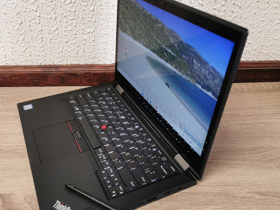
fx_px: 267
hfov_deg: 54.9
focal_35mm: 33
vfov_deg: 43.0
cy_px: 105
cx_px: 112
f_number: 1.6
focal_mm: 5.56
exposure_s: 1/60
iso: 160
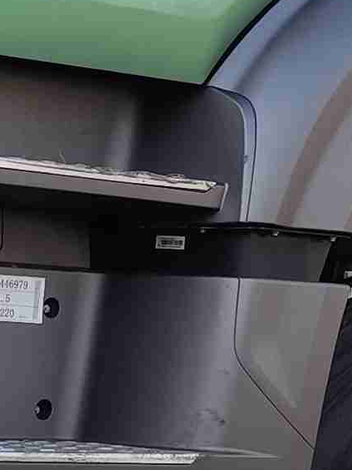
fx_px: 2250
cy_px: -30
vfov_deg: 11.7
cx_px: 510
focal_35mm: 166
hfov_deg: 8.8
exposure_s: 1/490
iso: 50
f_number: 1.65
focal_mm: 6.14
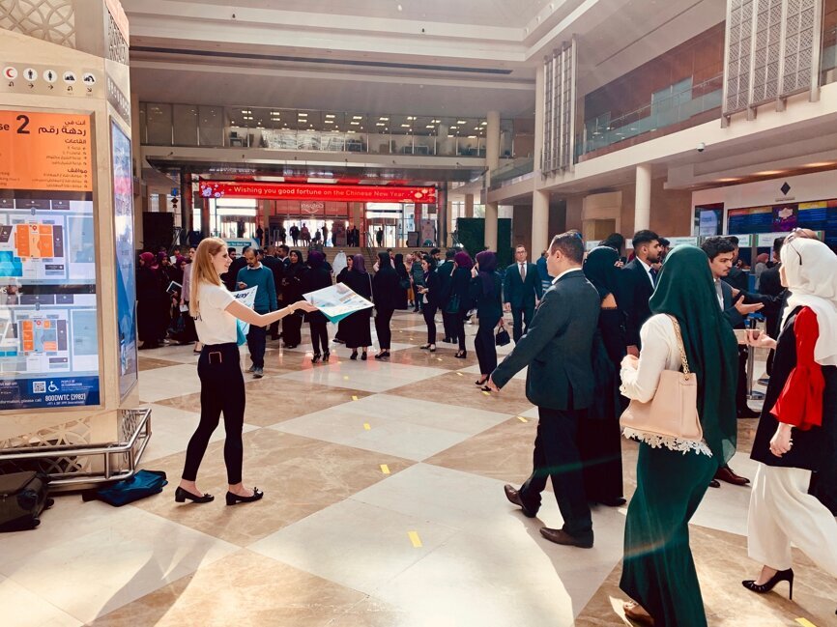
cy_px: 314
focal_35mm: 26
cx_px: 418
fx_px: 628
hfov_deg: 67.3
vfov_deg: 53.0
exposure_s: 1/122
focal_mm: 4.25
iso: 25
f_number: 1.8
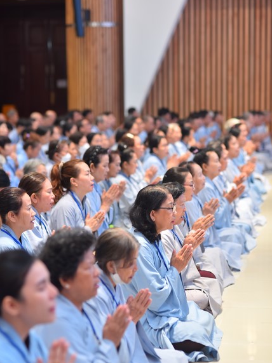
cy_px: 200
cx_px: 137
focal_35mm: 93
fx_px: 975
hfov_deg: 15.9
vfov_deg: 21.1
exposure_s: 1/80
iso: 400
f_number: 2.8
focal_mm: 85
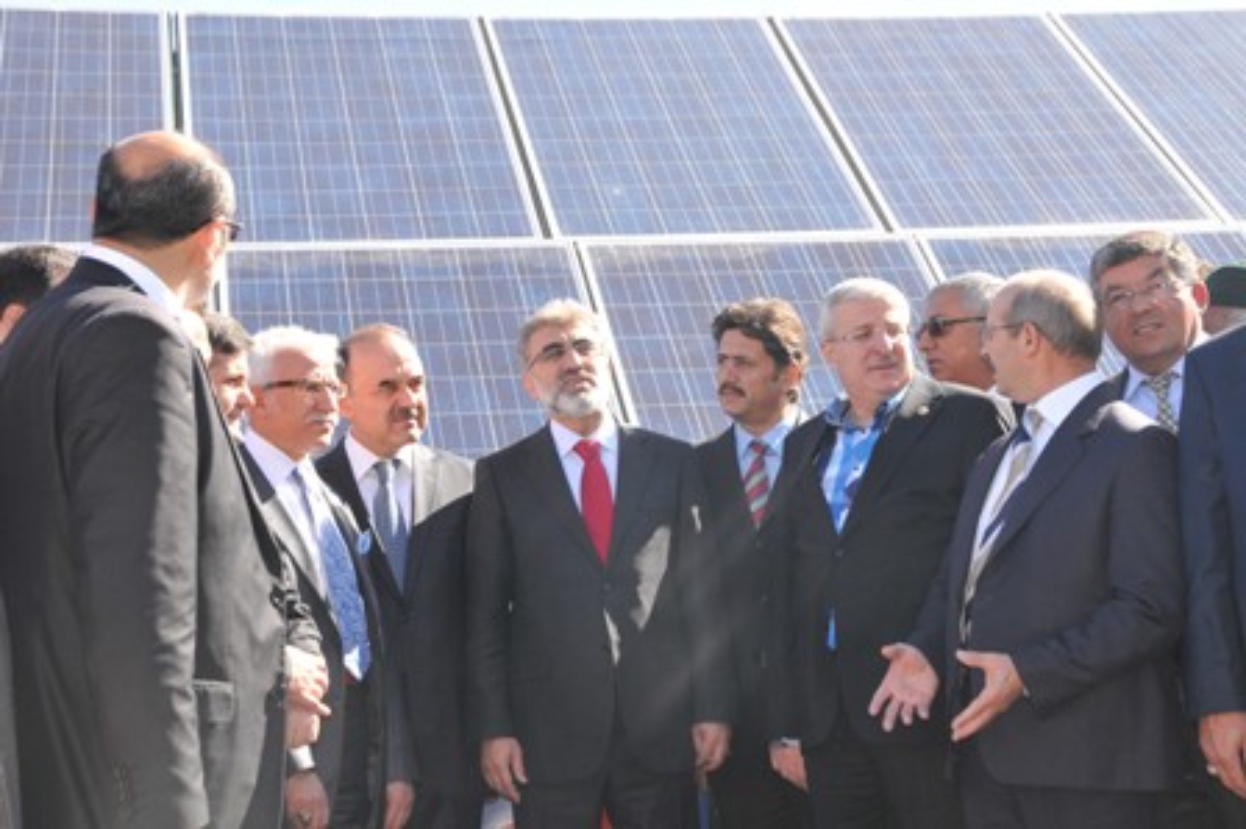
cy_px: 414
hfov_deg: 31.9
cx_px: 623
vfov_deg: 21.5
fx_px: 2179
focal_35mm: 63
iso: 400
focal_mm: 42
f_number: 8
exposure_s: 1/250
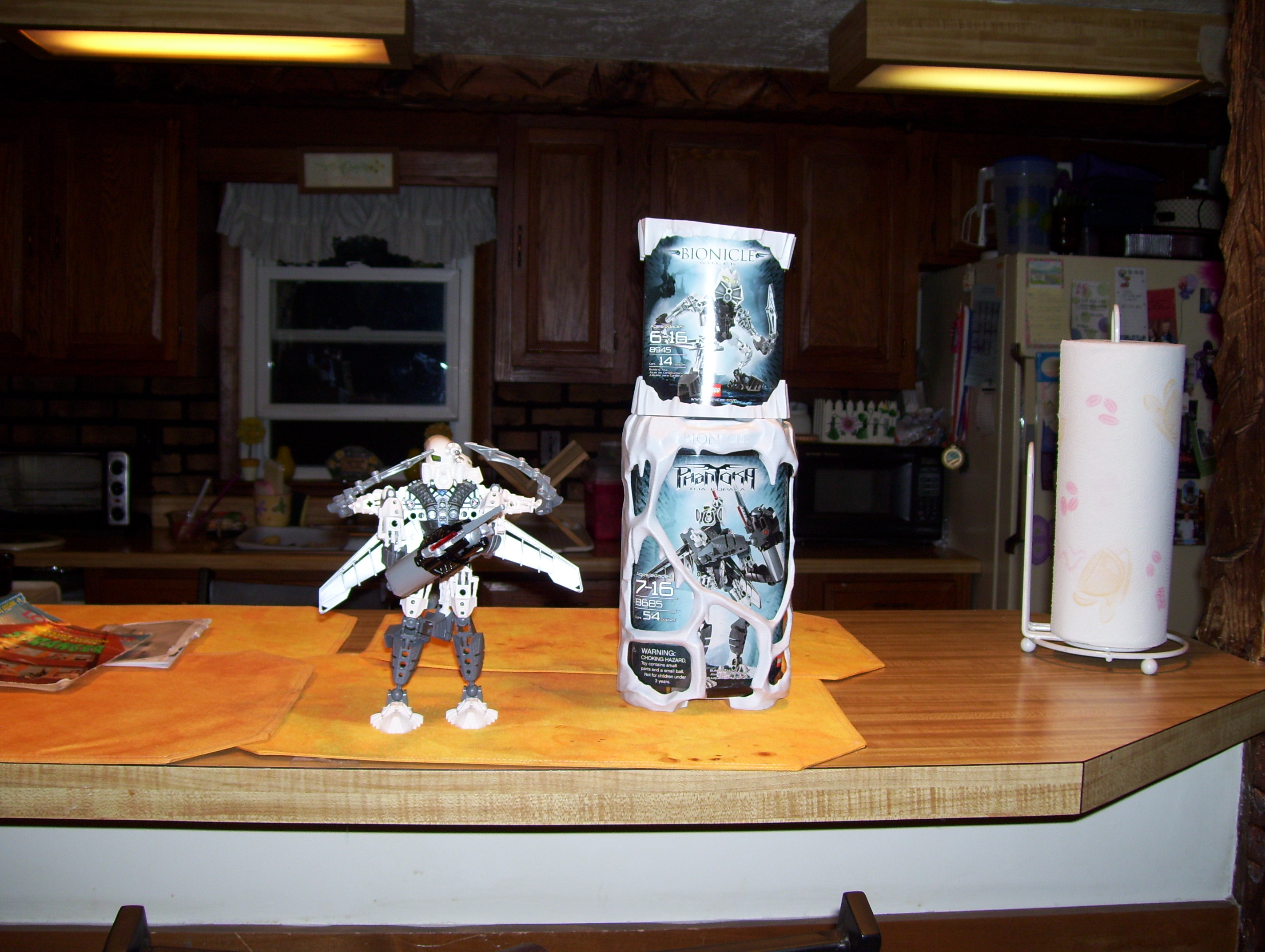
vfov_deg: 39.7
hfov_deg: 51.3
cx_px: 632
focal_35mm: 36
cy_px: 476
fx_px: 1317
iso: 80
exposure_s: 1/60
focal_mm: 6
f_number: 2.7
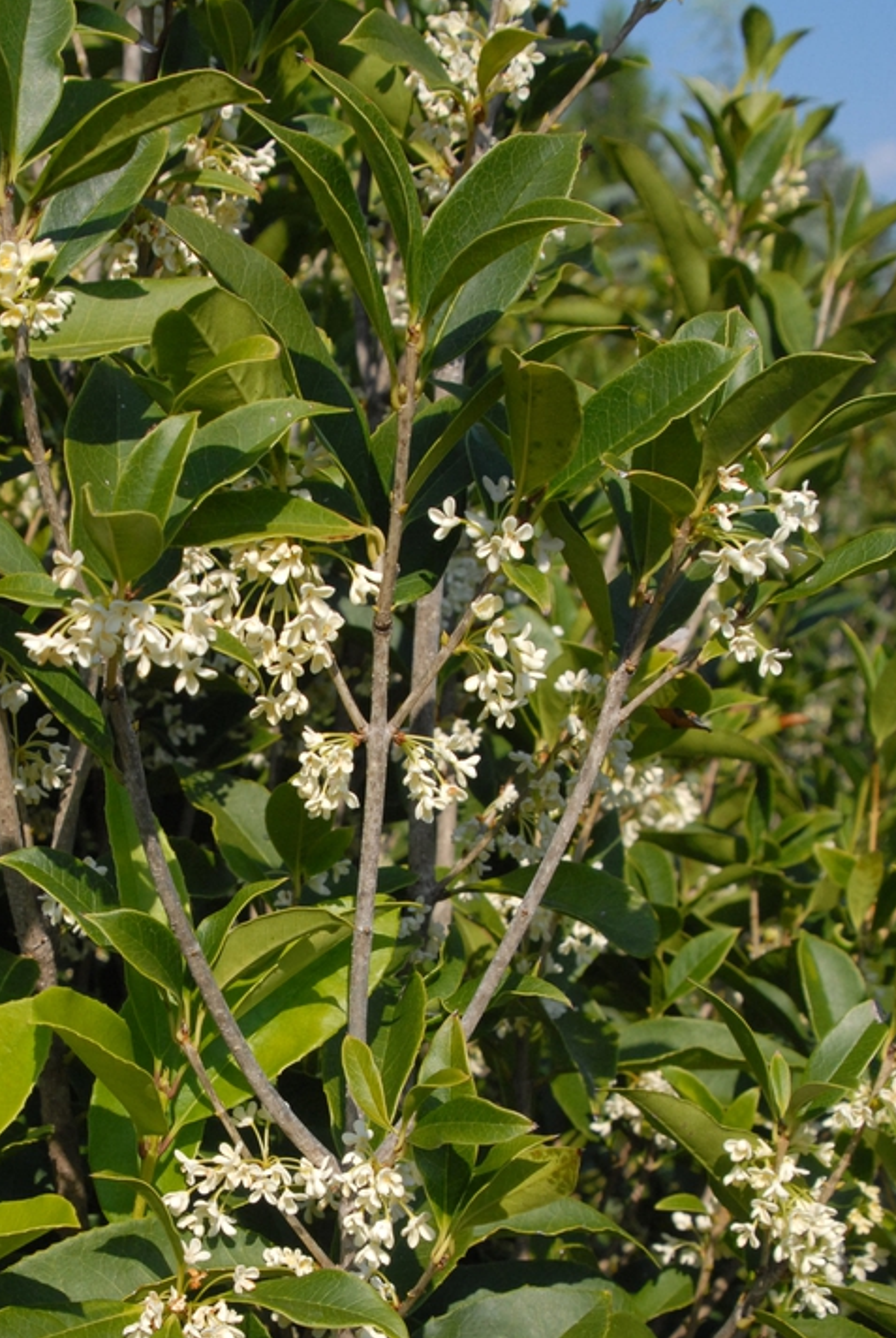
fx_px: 2567
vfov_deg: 28.9
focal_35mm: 69
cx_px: 279
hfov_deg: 19.7
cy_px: 960
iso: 400
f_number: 11
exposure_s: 1/500
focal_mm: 32
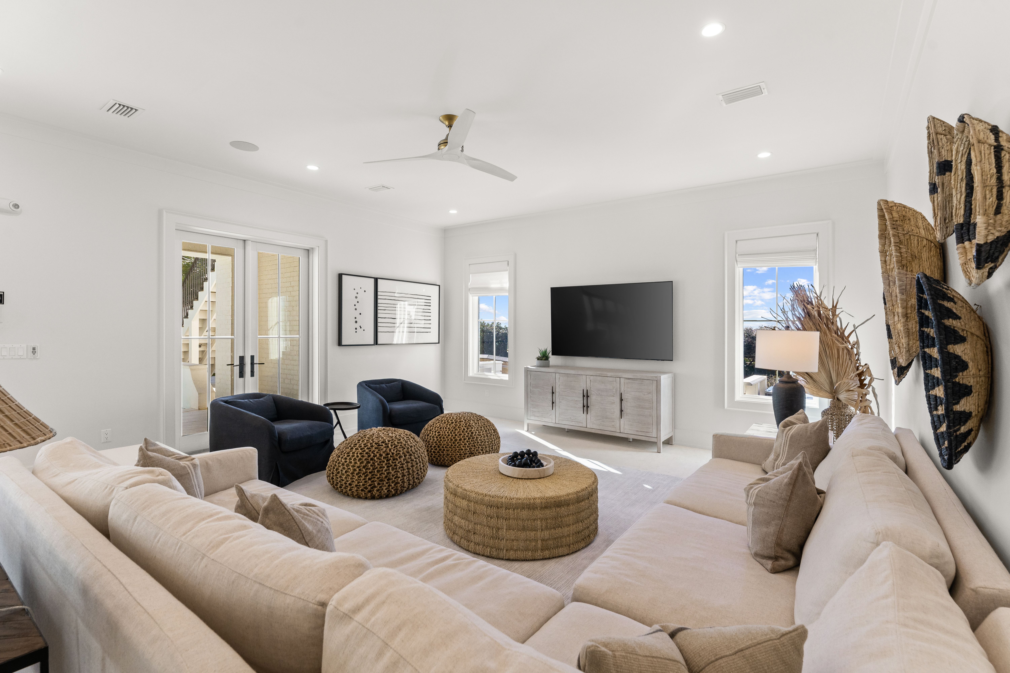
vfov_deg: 72.4
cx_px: 505
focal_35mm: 16
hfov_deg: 95.3
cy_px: 336
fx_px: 460
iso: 640
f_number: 8
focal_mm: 16.4
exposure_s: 1/20
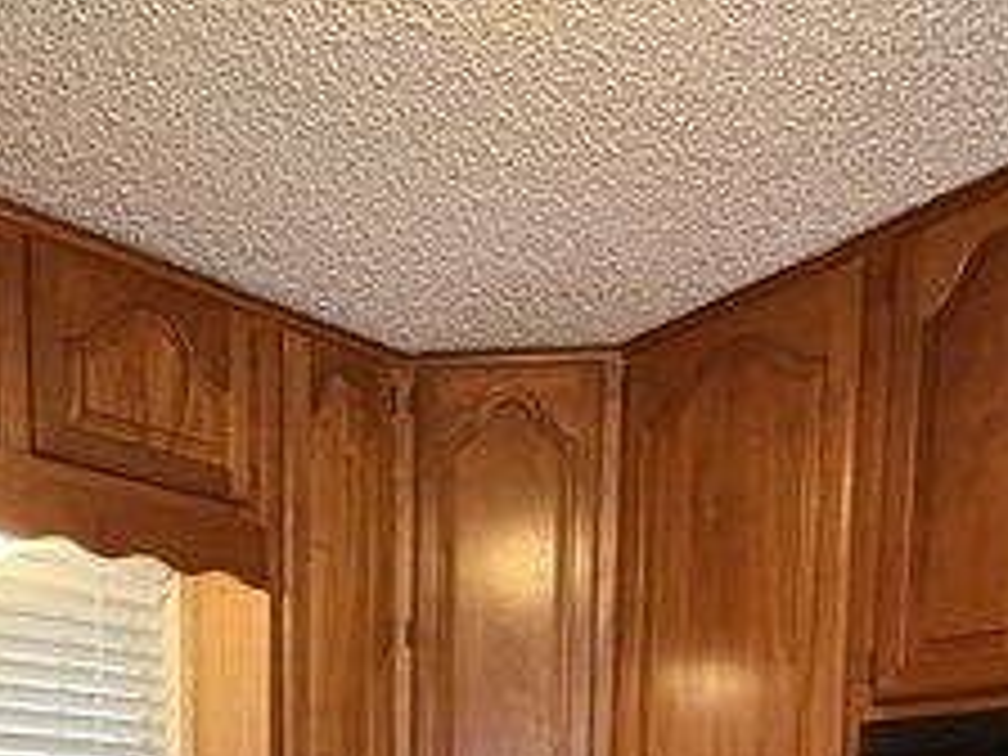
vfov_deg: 28.8
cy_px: 999
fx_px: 1165
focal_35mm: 40
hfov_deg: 46.6
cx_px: 414
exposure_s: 1/60
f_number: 2.2
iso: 400
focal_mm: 2.22
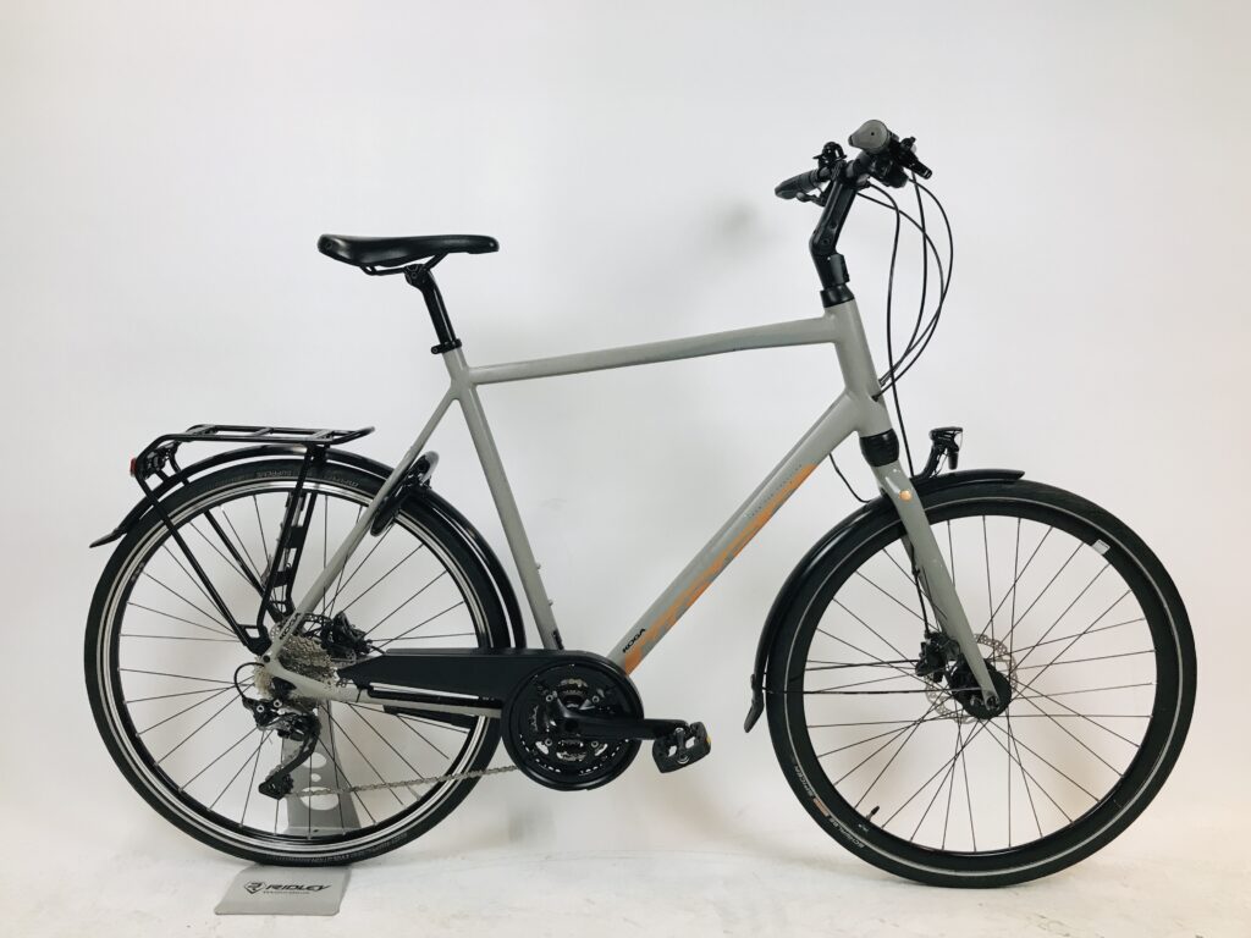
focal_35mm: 28
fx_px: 1012
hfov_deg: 63.4
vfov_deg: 49.7
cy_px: 469
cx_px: 626
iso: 25
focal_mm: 3.99
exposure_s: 1/33
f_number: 1.8
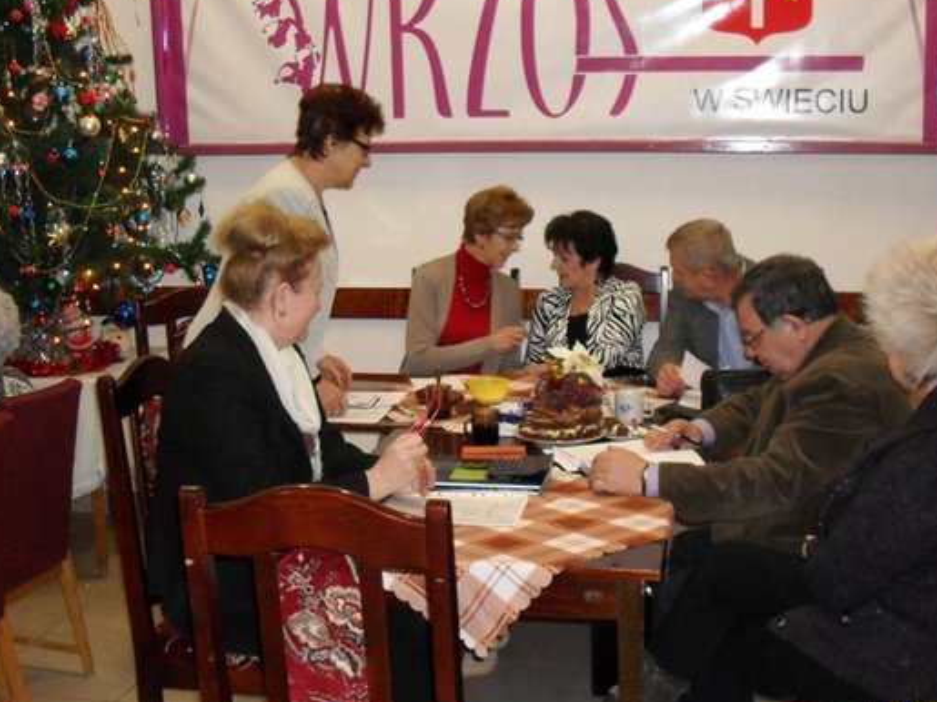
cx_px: 508
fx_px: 1299
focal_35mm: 48
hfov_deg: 39.6
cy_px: 358
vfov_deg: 30.3
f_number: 2.8
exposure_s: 1/45
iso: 200
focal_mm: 6.3
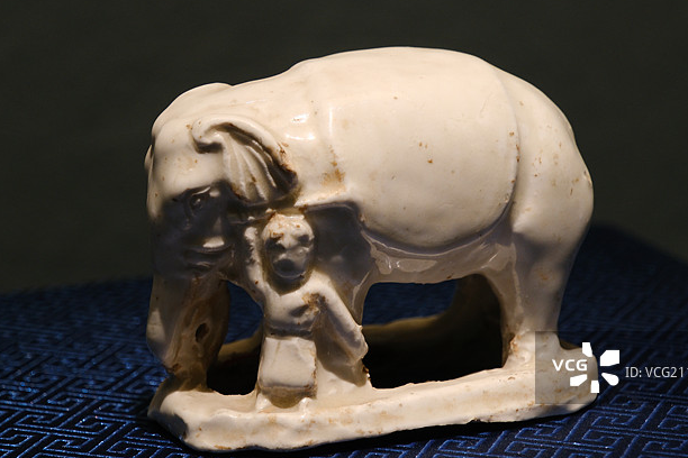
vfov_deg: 7.5
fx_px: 3497
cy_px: 228
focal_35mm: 183
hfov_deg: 11.2
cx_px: 336
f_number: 5
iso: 800
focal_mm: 93.2
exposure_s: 1/45
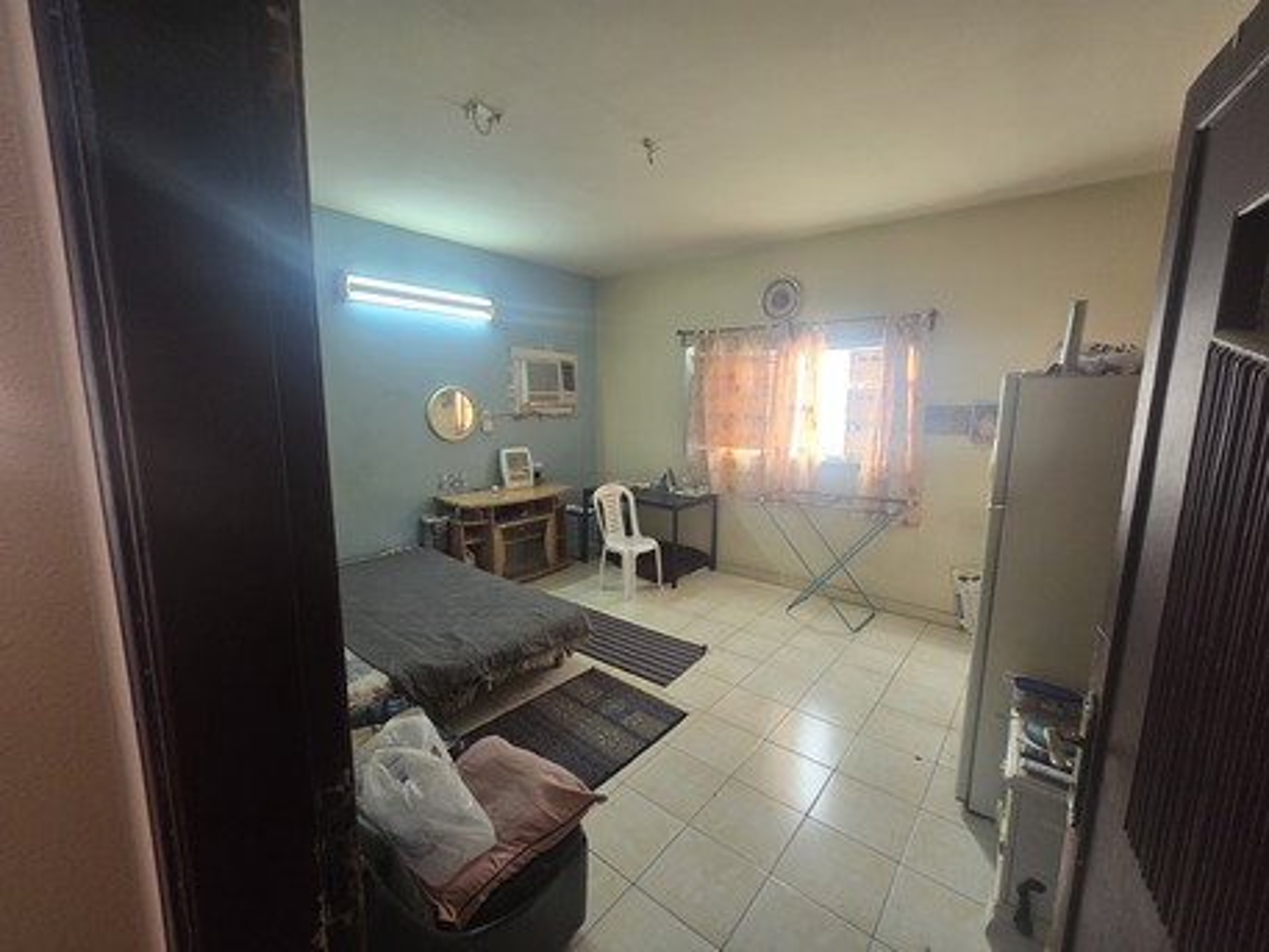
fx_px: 477
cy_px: 476
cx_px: 634
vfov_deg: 89.9
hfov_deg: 106.2
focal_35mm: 13
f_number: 2.2
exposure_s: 1/60
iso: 200
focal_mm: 2.2
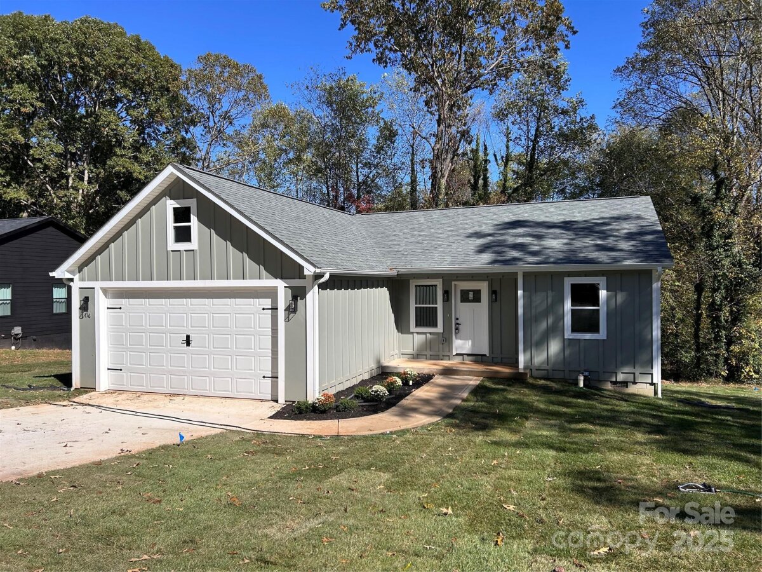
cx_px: 381
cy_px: 286
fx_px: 572
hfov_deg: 67.3
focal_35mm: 26
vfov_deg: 53.1
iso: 50
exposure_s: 1/4630
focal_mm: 5.7
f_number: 1.5
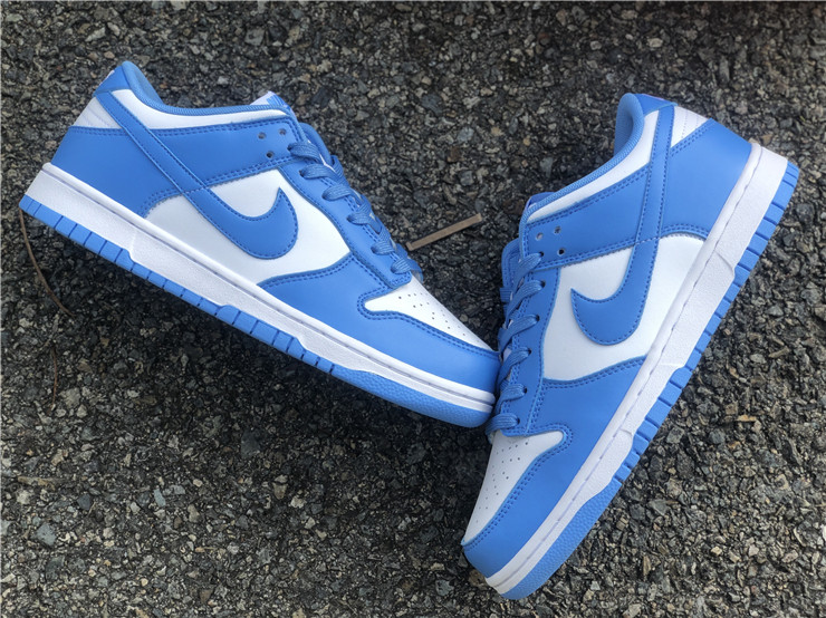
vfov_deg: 28.0
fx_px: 1240
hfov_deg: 36.8
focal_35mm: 52
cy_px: 309
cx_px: 413
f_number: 2.4
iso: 16
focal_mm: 6
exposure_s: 1/208
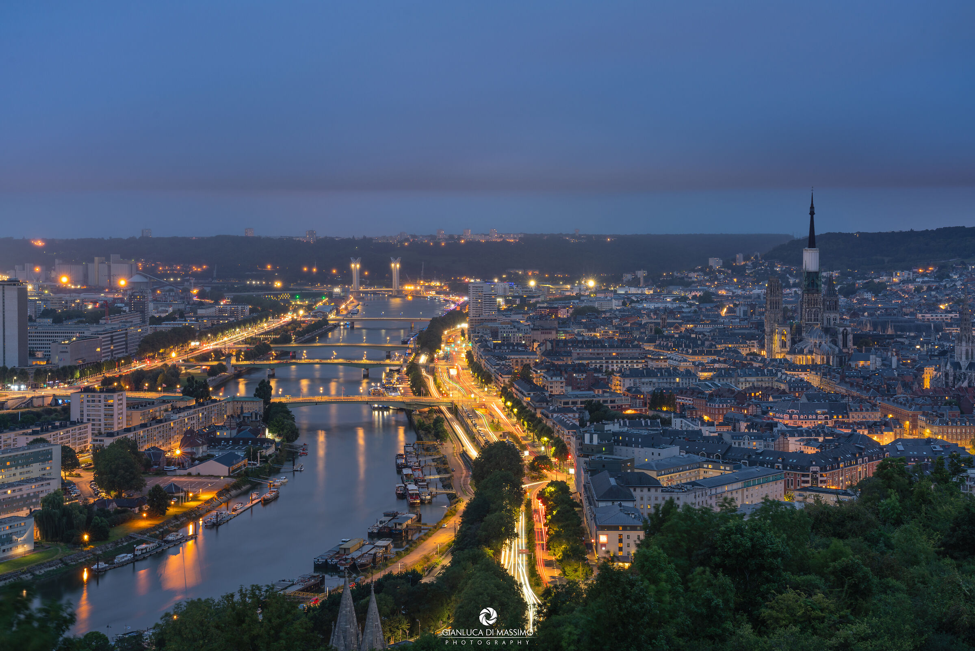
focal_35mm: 56
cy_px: 326
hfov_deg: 35.6
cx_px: 488
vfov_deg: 24.2
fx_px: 1517
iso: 100
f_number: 11
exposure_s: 25
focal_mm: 56
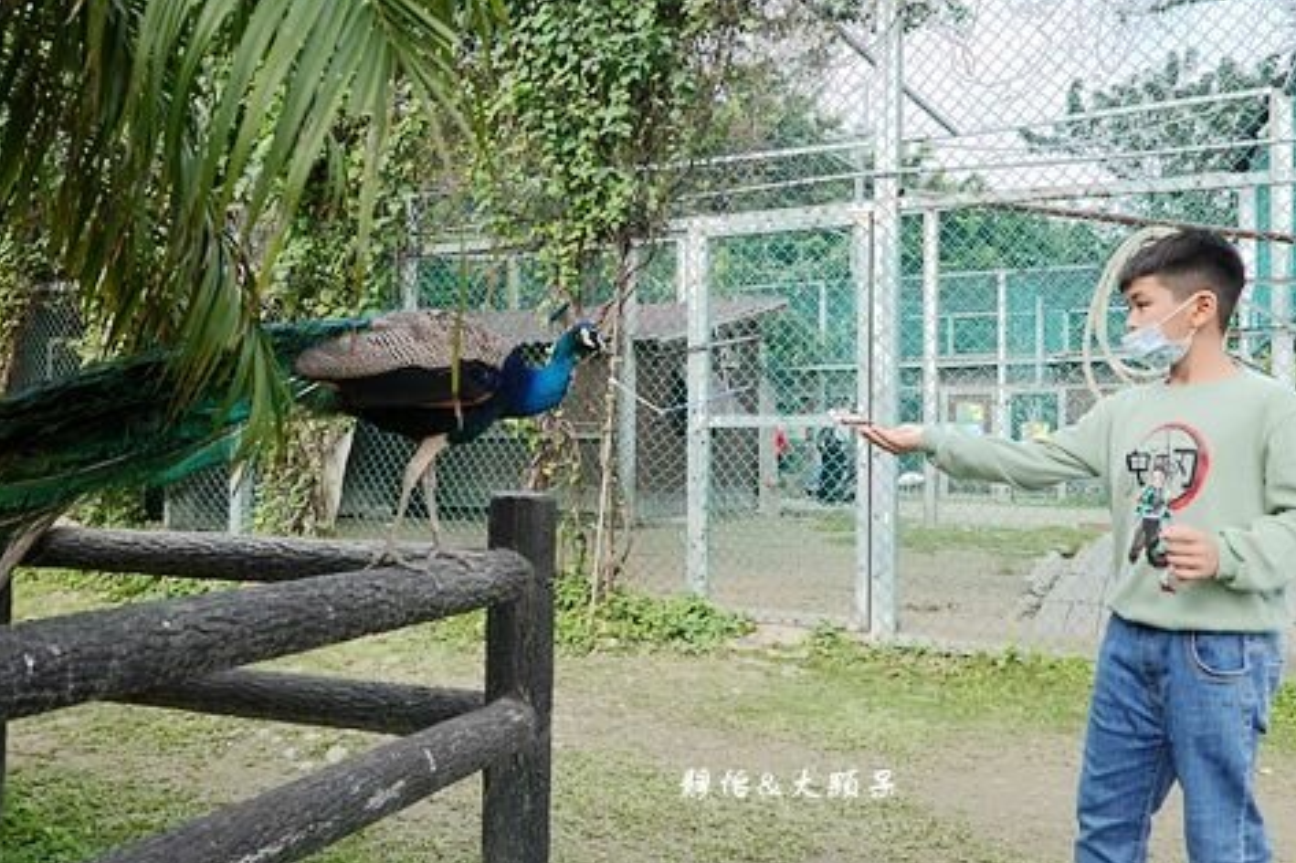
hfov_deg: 57.2
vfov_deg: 39.9
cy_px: 423
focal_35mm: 33
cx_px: 663
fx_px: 1188
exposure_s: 1/500
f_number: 2.8
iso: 125
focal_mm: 9
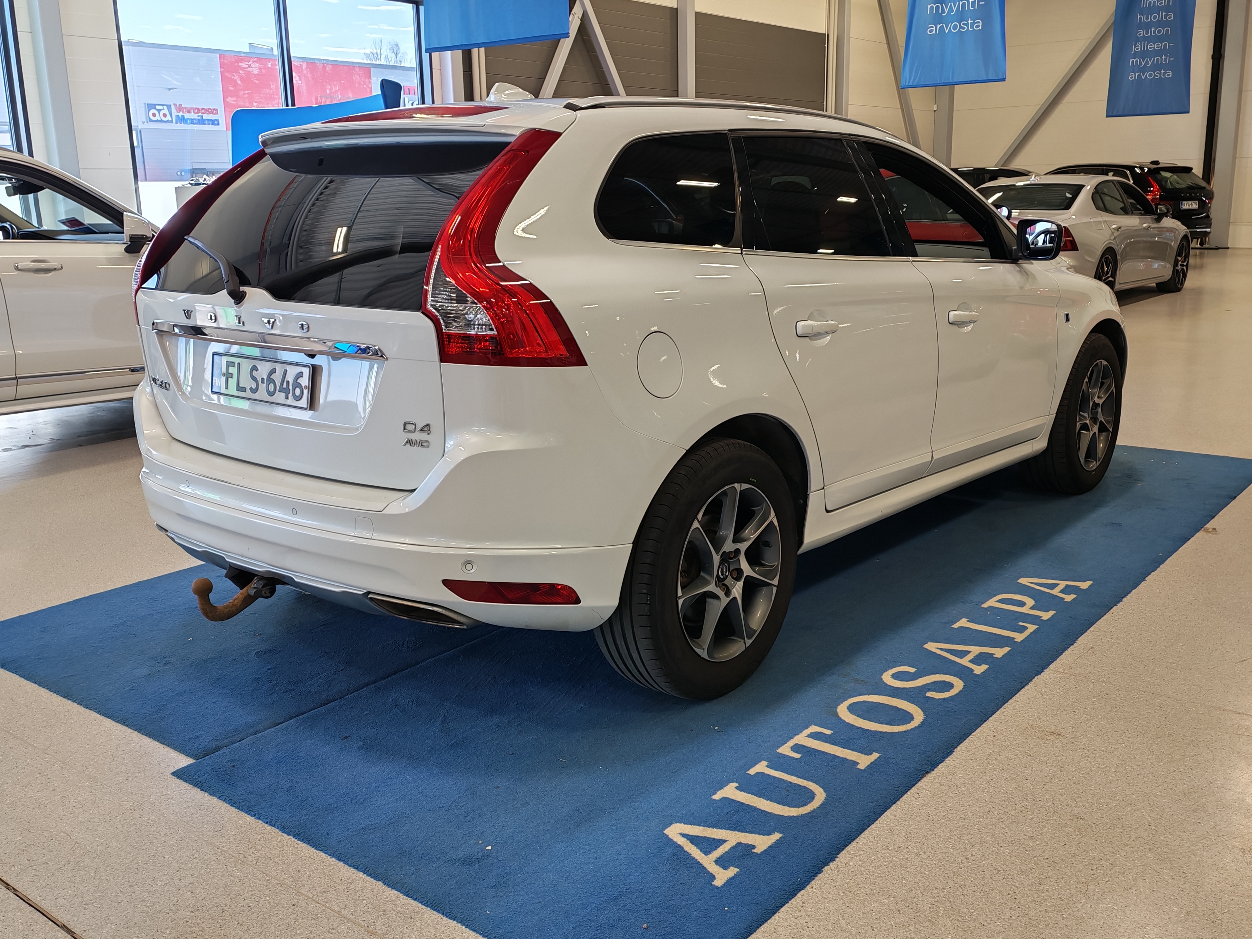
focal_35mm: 34
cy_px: 470
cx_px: 626
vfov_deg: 41.8
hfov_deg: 54.0
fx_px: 1230
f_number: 1.9
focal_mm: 6.12
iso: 80
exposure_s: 1/100
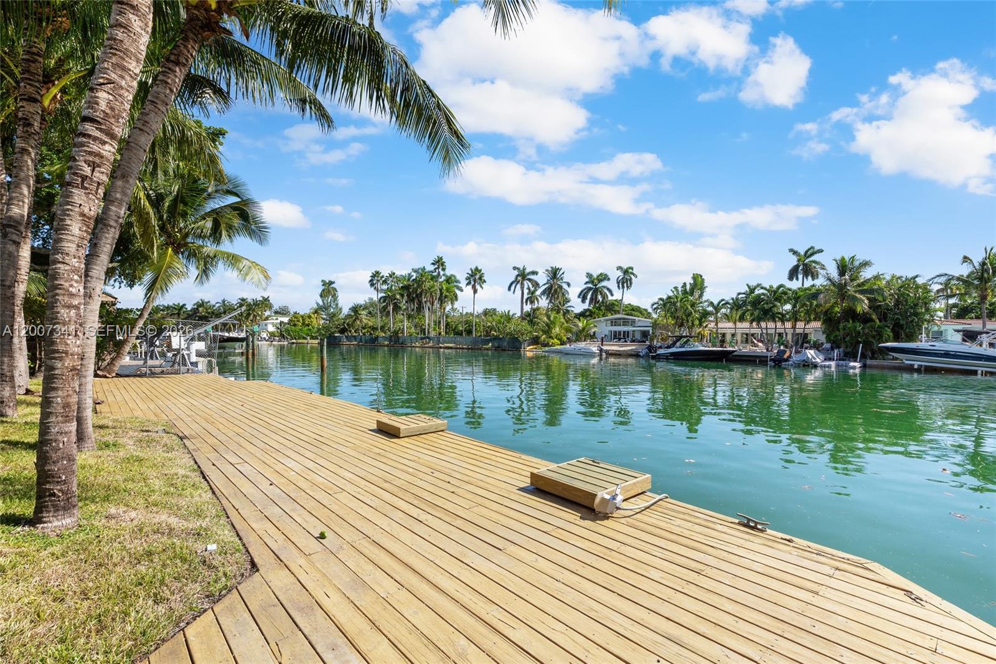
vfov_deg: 73.7
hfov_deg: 96.7
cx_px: 498
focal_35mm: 16
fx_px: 443
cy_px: 332
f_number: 16
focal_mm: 16
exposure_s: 1/20
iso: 200
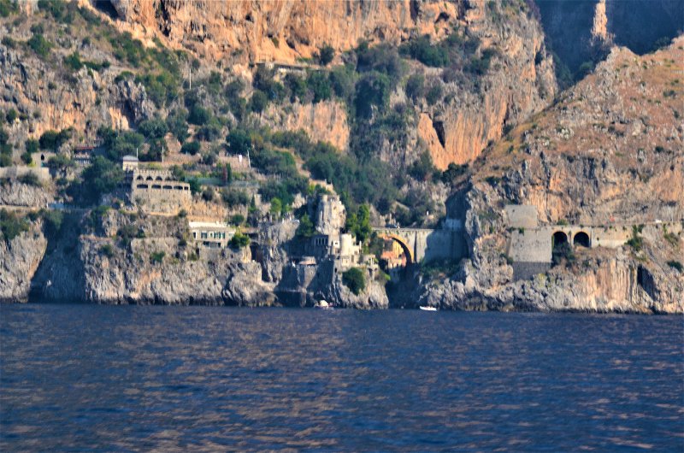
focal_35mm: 158
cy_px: 226
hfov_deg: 13.1
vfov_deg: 8.7
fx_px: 2987
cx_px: 342
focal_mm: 105
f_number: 11
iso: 200
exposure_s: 1/125
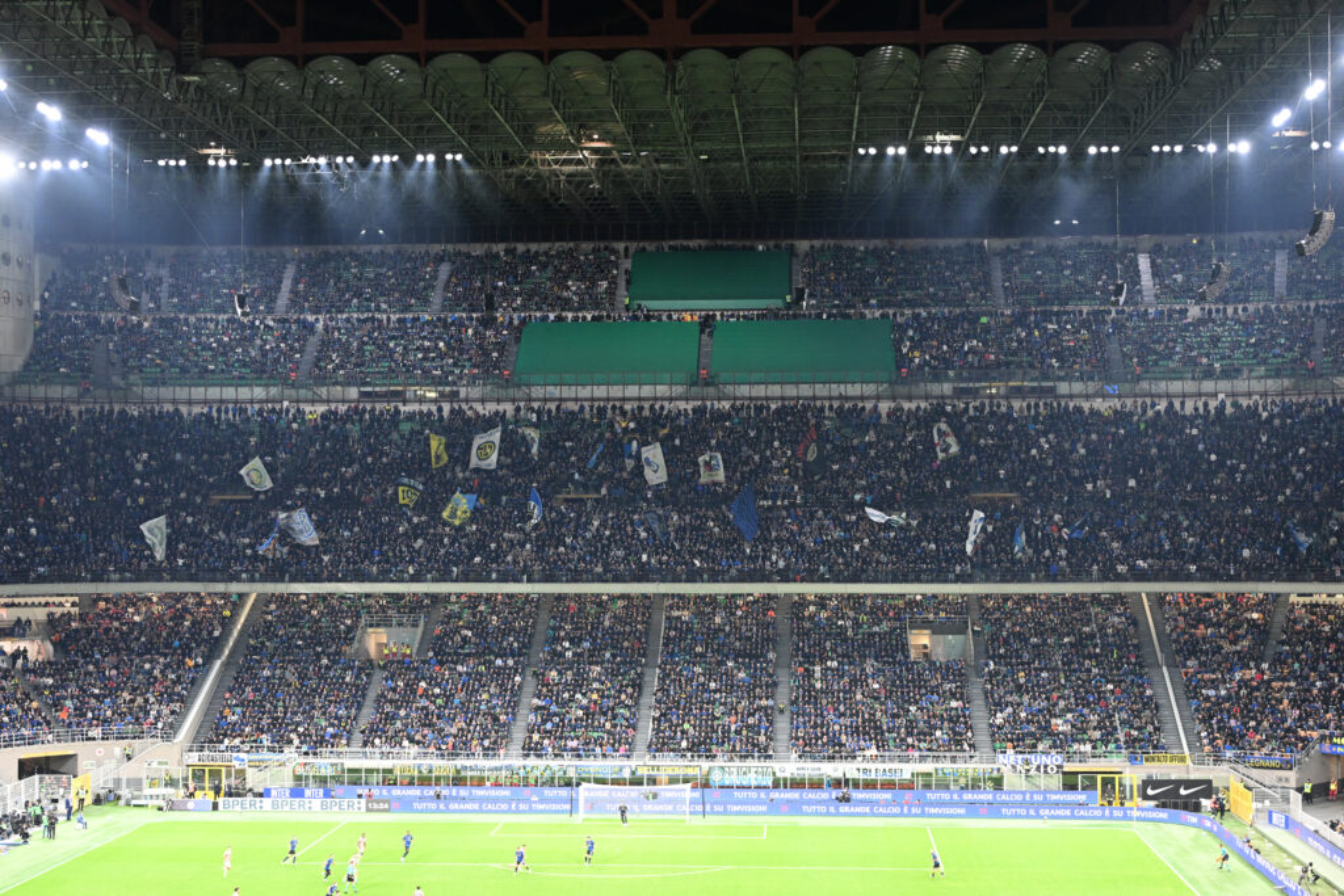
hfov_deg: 38.9
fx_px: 1904
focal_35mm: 51
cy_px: 448
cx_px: 672
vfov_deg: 26.5
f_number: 4
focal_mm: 51
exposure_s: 1/200
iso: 3200
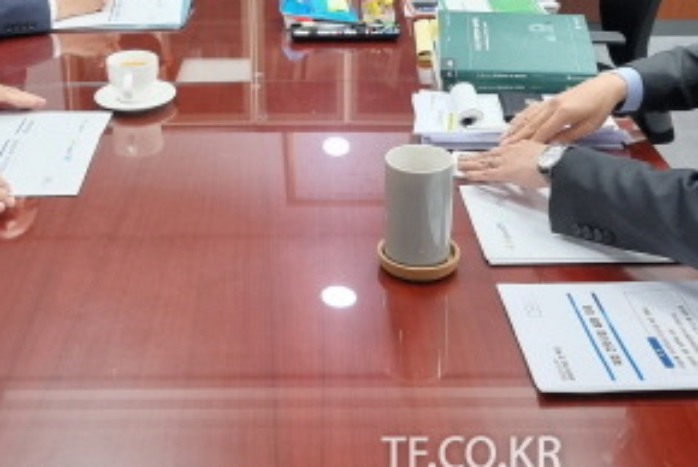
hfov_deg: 36.1
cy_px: 41
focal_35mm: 55
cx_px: 296
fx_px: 1067
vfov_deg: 24.0
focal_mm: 6.7
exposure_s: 1/120
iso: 320
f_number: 1.8
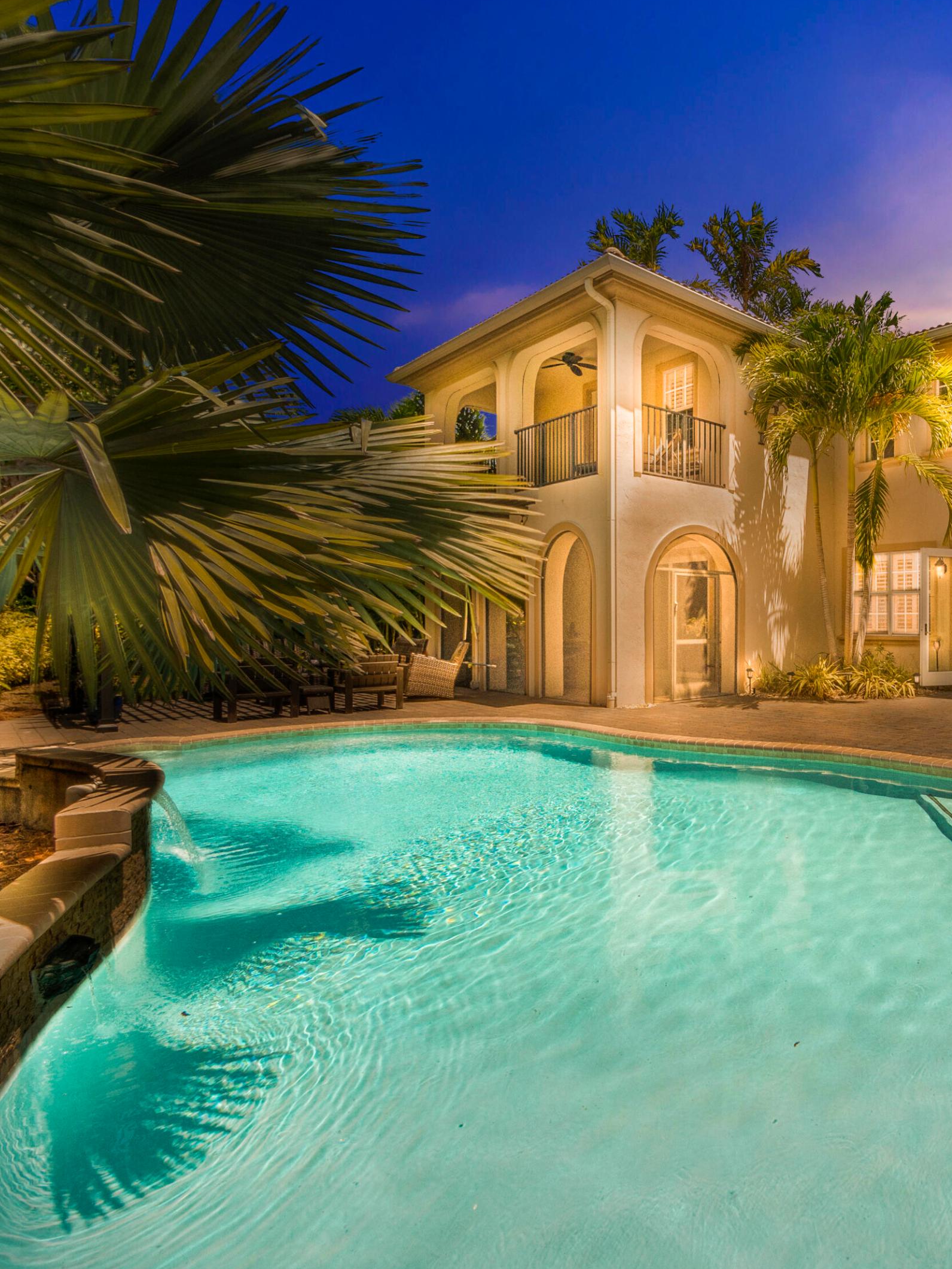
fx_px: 697
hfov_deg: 60.3
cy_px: 637
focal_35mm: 19
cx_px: 823
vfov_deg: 84.7
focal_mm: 7
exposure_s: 1/320
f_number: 7.1
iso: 200
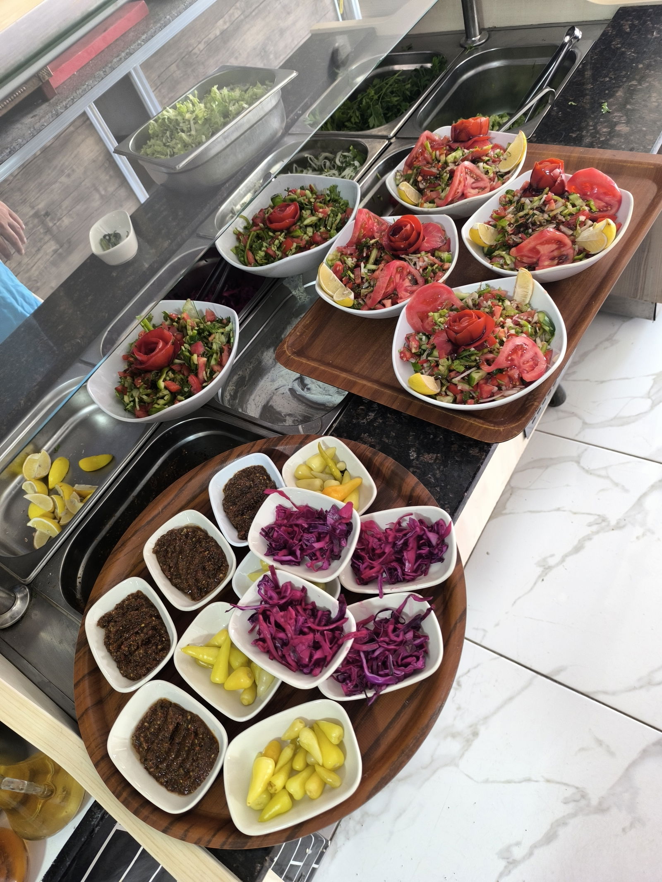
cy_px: 441
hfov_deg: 58.9
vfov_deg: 73.9
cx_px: 331
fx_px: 586
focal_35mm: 23
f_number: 1.65
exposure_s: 1/50
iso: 1250
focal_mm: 6.14
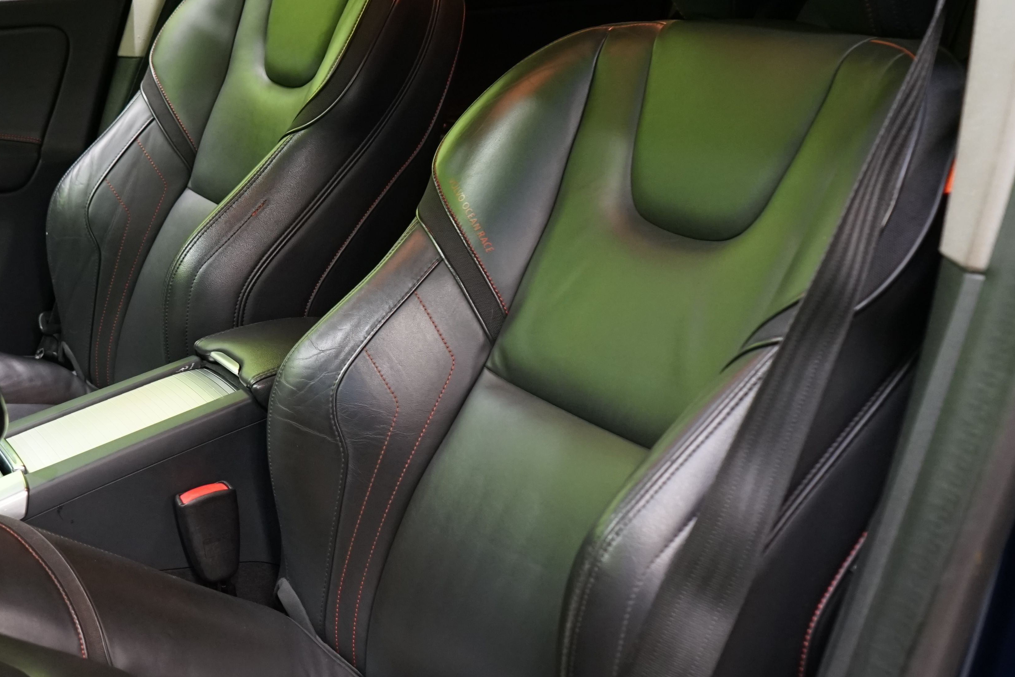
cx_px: 238
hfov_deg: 36.5
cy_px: 336
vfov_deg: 25.5
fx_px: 1494
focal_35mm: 53
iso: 1600
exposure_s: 1/20
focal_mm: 29
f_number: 5
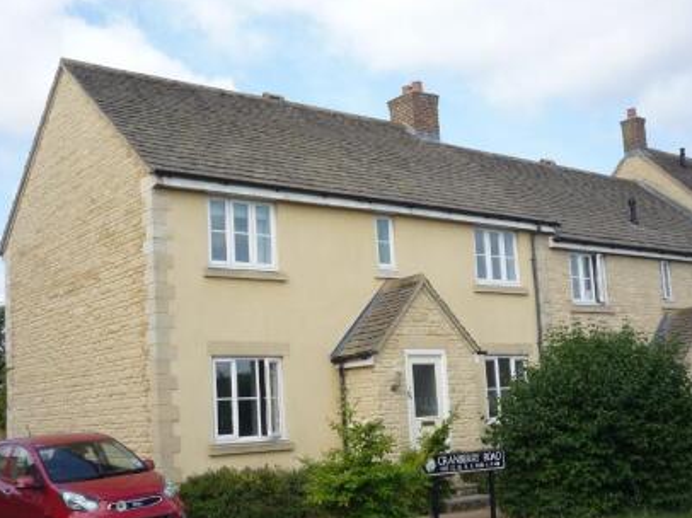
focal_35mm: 46
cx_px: 323
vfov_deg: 31.4
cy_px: 306
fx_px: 919
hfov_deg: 41.2
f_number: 4
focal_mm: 5.2
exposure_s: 1/400
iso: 100
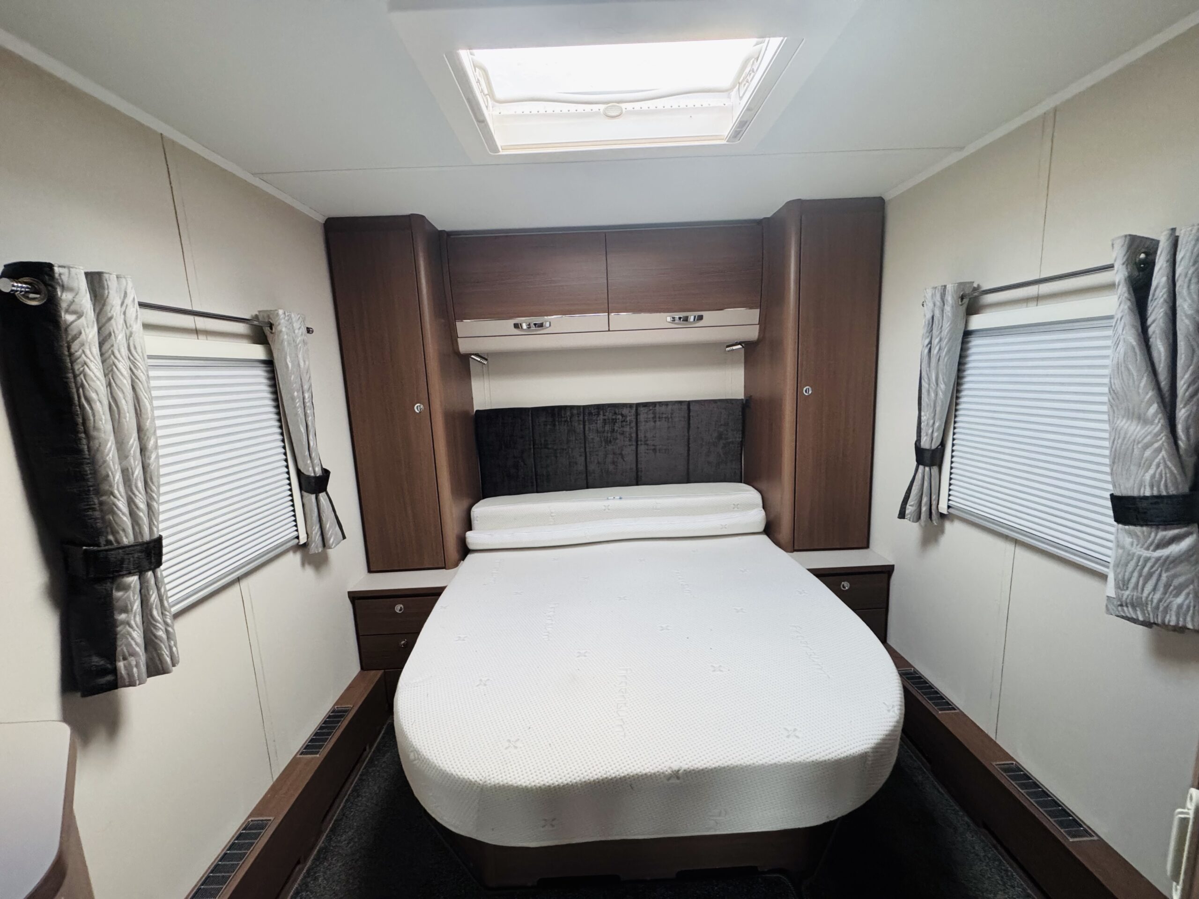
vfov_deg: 85.7
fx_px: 485
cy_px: 450
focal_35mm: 14
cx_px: 600
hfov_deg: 102.1
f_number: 2.2
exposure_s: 1/60
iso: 320
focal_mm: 2.22
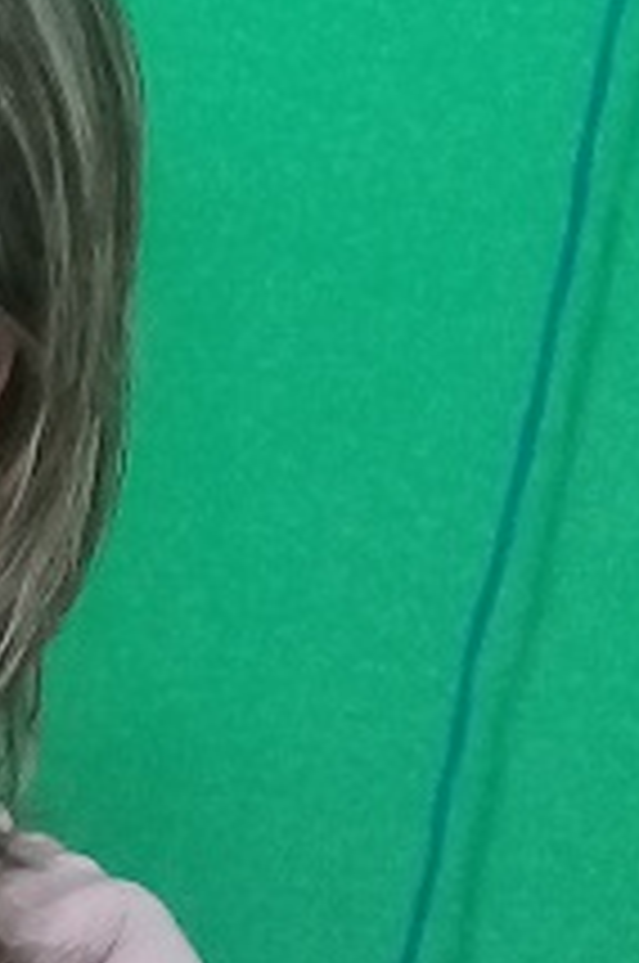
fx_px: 4300
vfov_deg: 12.7
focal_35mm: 161
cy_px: 724
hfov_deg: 8.0
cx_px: -778
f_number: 2.2
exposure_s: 1/24
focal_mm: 3.3
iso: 200
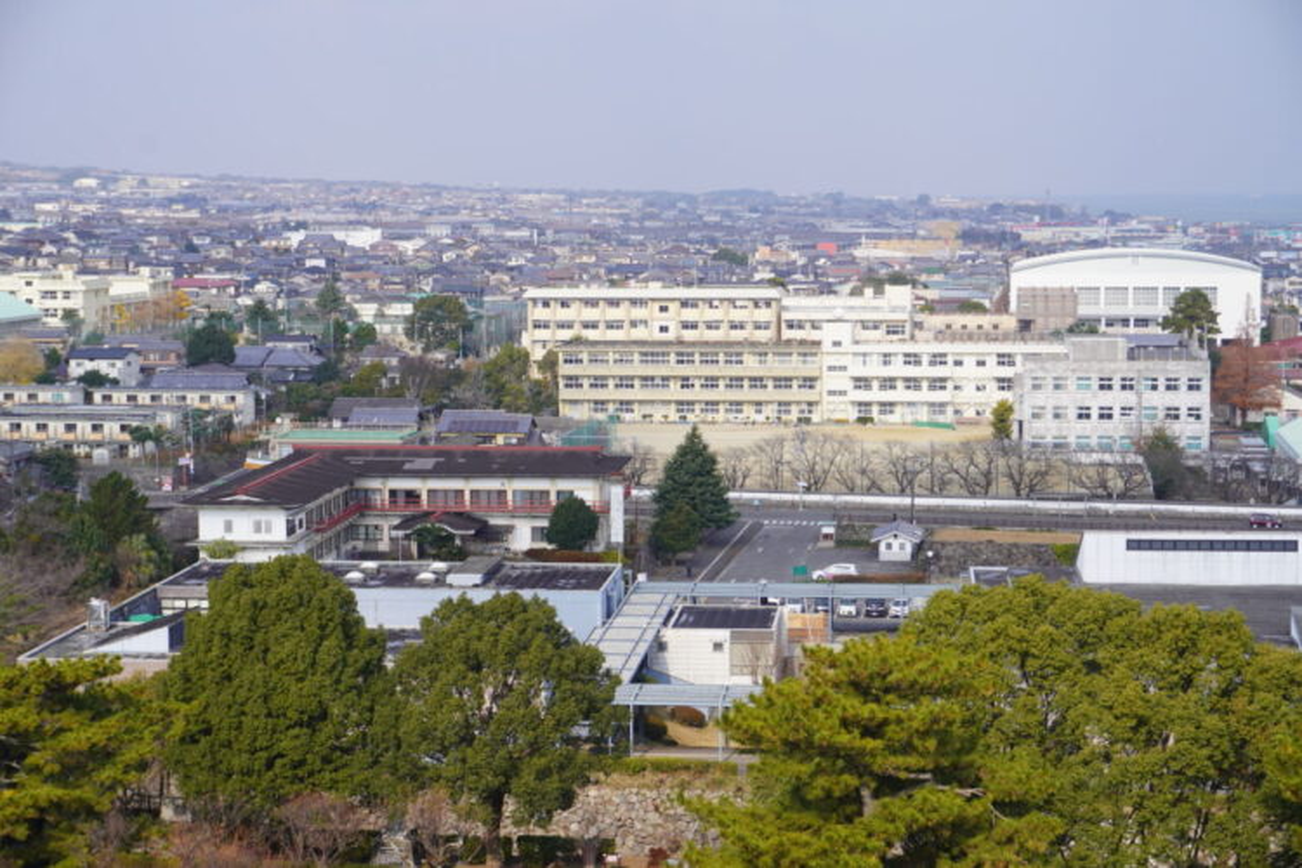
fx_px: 2604
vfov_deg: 18.9
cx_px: 651
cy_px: 434
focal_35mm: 72
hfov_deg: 28.1
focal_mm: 48
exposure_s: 1/125
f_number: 11
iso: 100
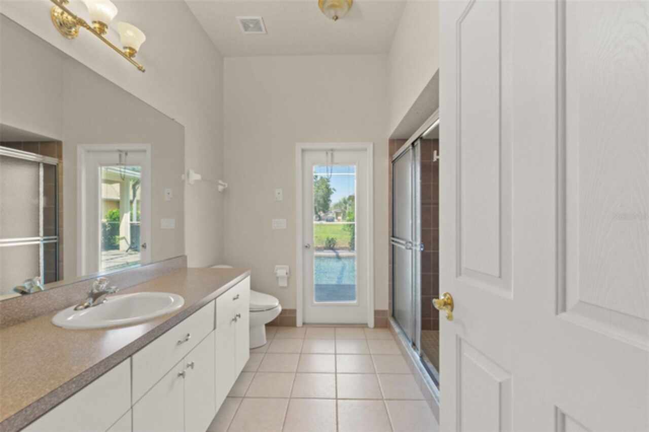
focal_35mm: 16
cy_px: 216
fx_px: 284
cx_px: 324
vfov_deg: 74.6
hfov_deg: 97.7
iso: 400
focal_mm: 10.5
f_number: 7.1
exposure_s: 1/13
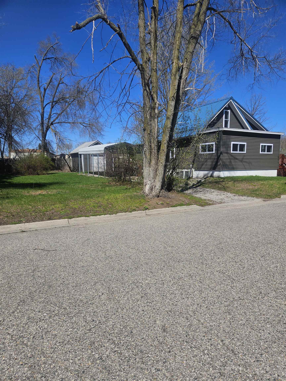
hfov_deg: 58.9
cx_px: 143
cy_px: 190
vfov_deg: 73.9
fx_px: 253
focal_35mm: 23
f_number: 1.8
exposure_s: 1/2790
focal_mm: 5.4
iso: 25
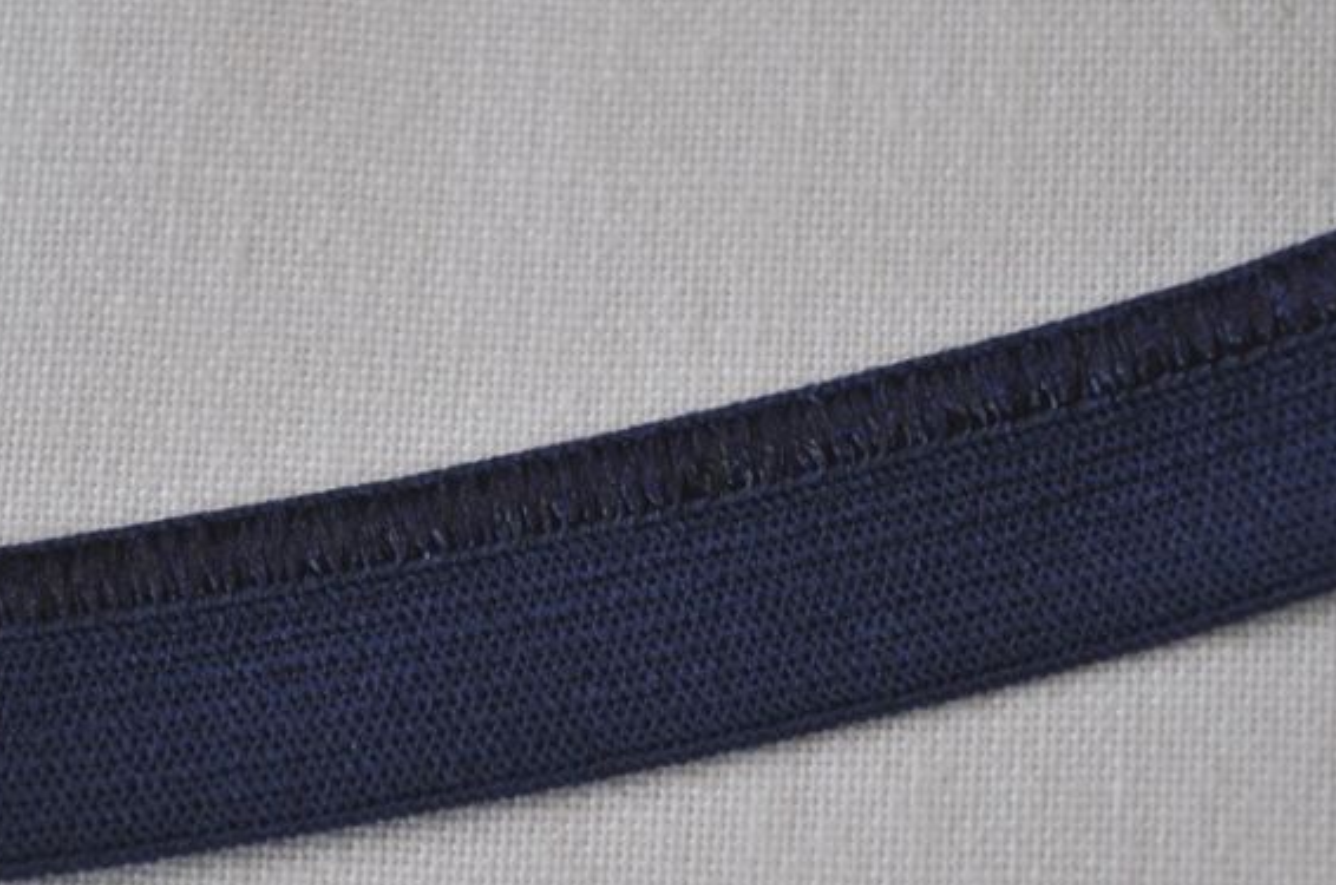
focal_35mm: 117
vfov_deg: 11.7
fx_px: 4323
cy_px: 620
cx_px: 493
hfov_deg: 17.5
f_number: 5.6
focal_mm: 55
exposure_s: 1/60
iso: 500
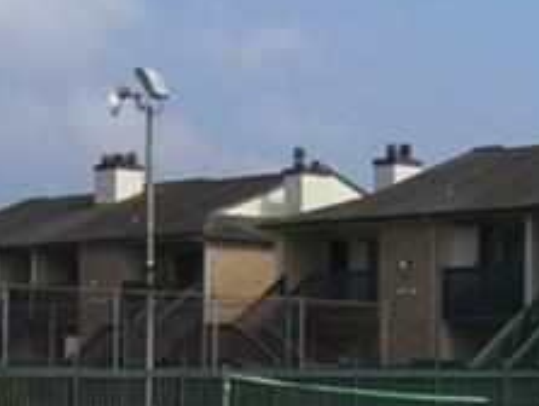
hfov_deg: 18.3
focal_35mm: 106
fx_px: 1653
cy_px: 416
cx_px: 106
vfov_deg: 13.8
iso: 80
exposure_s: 1/1000
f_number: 4.8
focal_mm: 6
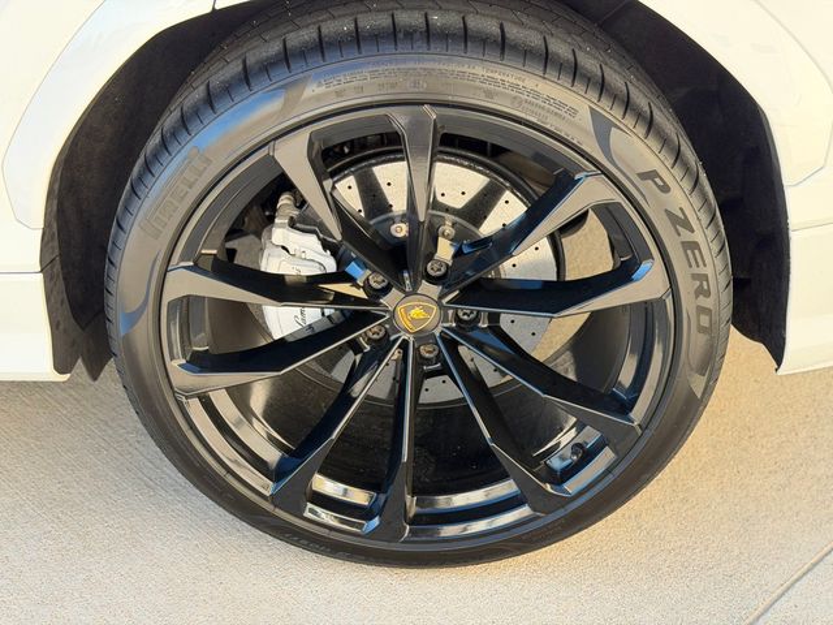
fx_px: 1155
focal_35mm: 48
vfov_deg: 30.3
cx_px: 416
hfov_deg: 39.7
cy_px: 312
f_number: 1.78
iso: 80
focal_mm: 6.76
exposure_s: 1/320
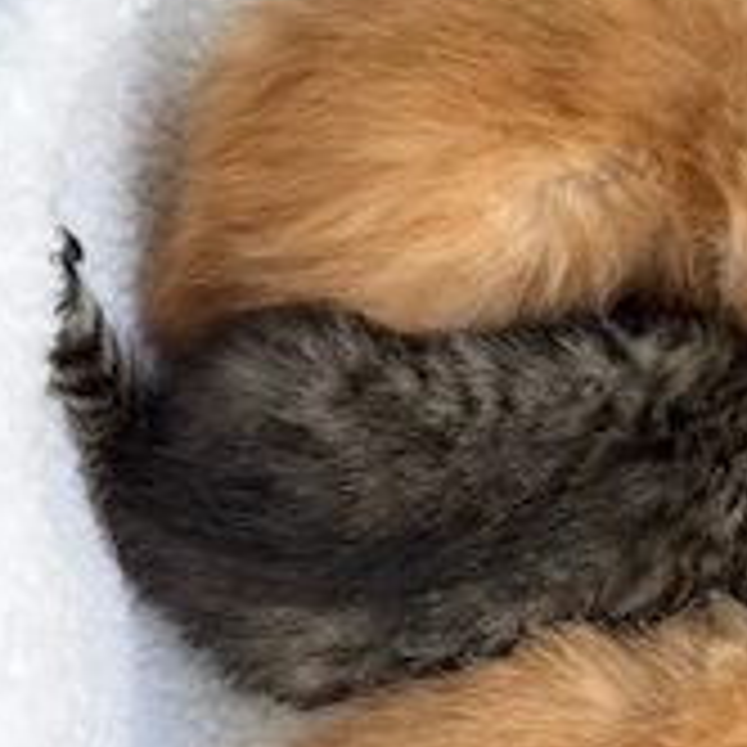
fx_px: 1245
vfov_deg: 32.4
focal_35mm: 51
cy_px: 612
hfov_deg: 32.0
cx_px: 648
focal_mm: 6.76
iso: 80
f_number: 1.78
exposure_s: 1/163
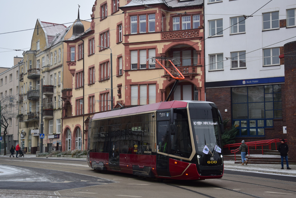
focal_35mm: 63
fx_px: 518
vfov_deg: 21.6
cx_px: 160
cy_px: 98
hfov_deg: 31.9
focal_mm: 38
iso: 400
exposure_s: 1/320
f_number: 5
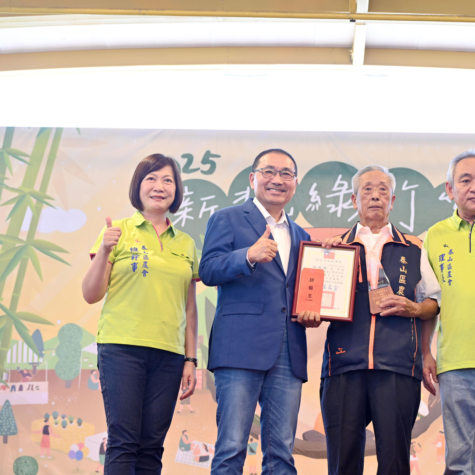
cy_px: 239
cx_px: 358
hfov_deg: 21.0
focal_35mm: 82
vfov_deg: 21.1
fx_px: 1273
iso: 450
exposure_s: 1/125
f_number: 4.5
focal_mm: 64
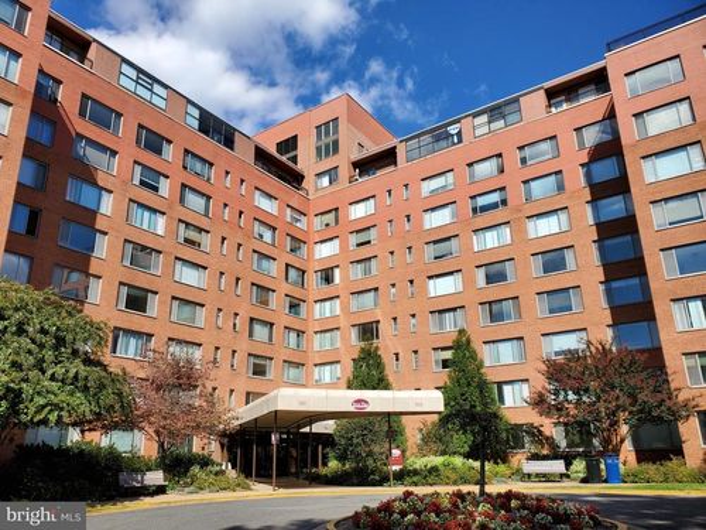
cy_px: 265
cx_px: 353
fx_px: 530
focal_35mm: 26
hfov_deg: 67.3
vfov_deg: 53.1
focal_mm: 4.3
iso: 50
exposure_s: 1/1630
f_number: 2.4
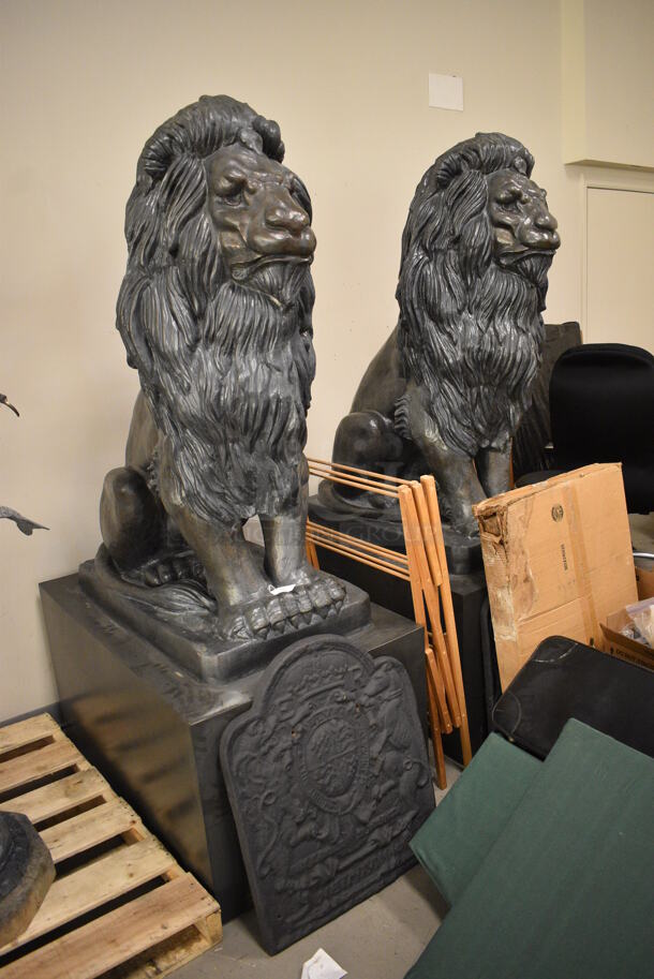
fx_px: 735
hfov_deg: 48.0
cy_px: 490
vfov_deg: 67.3
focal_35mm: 27
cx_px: 327
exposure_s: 1/125
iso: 2800
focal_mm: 18
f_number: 3.5
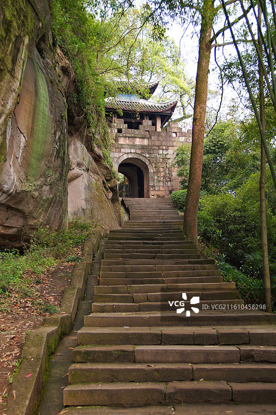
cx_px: 138
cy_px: 208
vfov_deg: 46.4
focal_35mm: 42
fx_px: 483
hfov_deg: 31.9
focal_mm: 28
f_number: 4.5
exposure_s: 1/160
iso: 100
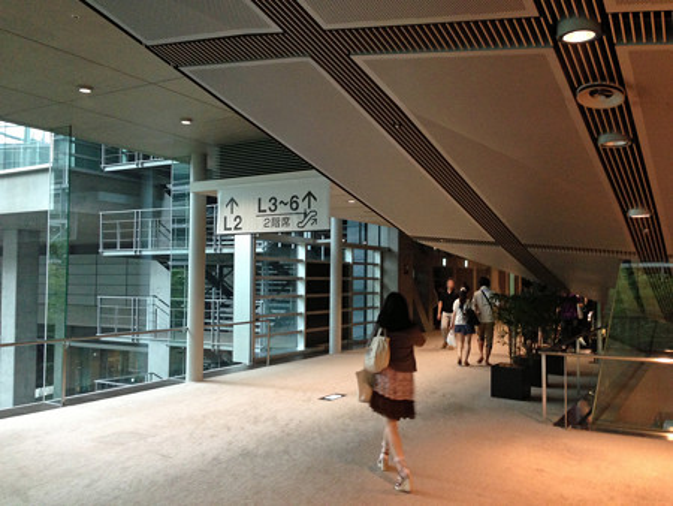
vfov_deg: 43.0
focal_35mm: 33
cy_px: 253
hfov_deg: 55.3
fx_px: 642
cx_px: 336
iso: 250
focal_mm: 4.13
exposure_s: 1/20
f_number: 2.4
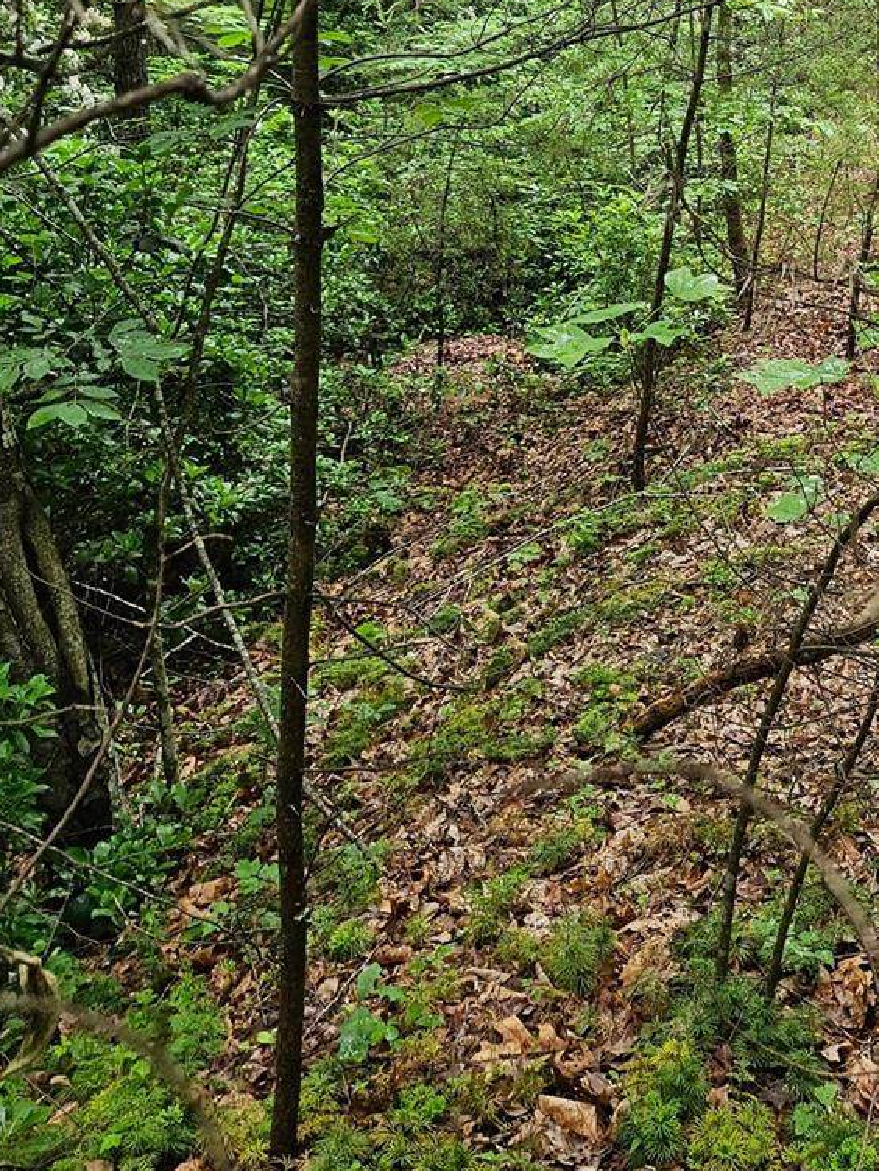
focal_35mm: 47
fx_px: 1591
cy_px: 104
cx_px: 776
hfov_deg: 29.7
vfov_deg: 37.6
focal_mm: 5.4
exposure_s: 1/120
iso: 50
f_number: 1.8
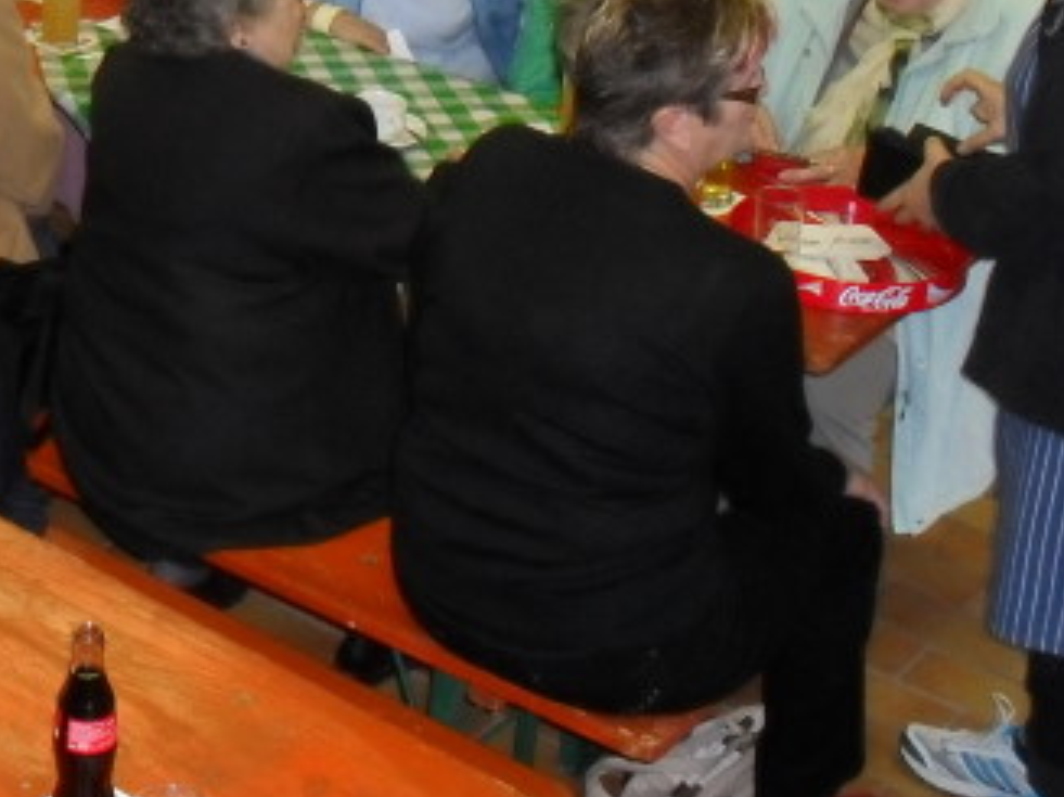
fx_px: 2366
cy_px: -10
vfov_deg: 18.6
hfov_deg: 24.6
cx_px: 91
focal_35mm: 77
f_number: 3.2
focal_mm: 6.3
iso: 240
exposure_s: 1/45
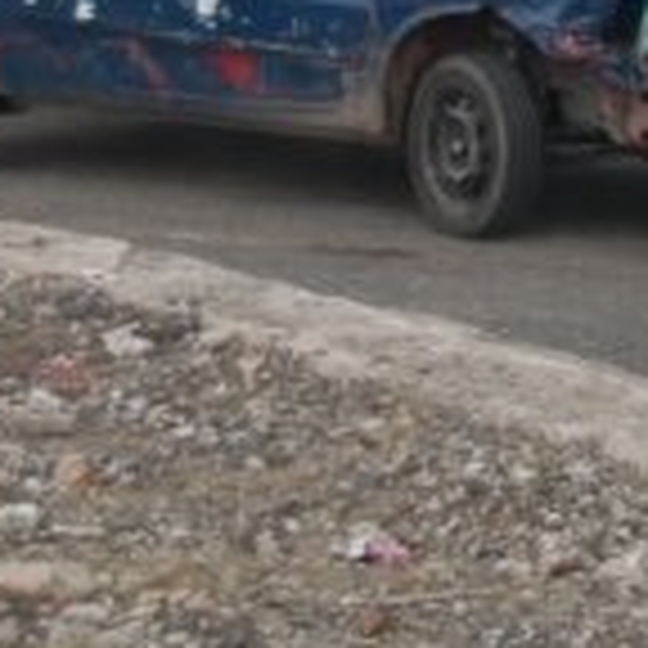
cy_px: -140
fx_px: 4808
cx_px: 1012
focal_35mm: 227
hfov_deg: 7.6
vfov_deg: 7.6
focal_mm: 40
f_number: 4.8
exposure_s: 1/640
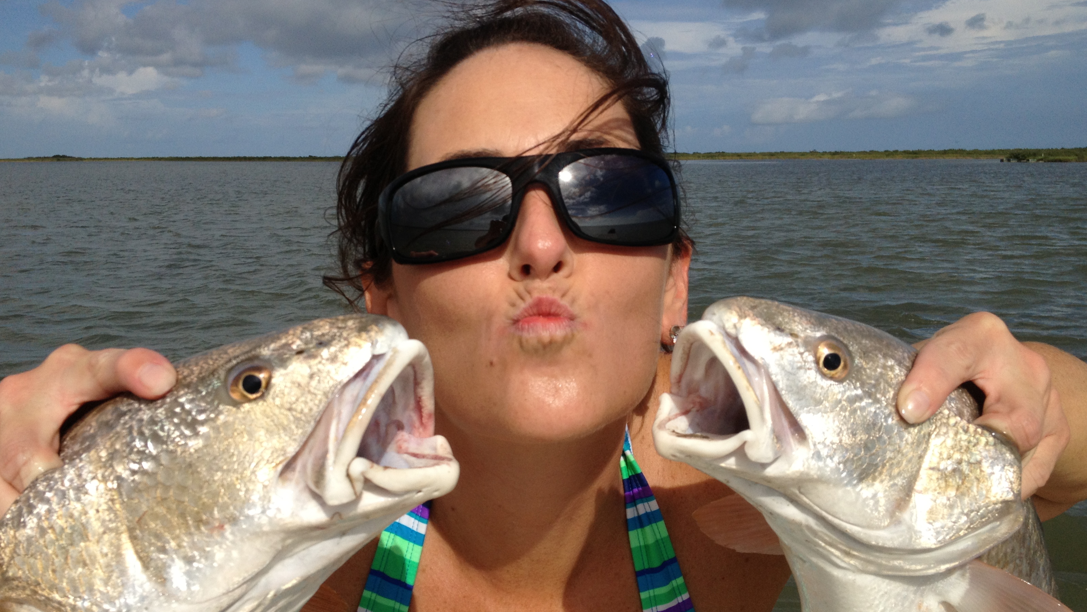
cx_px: 537
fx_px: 1124
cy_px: 343
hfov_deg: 51.6
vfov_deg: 30.4
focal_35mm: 39
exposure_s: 1/3460
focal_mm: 4.28
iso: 50
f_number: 2.4
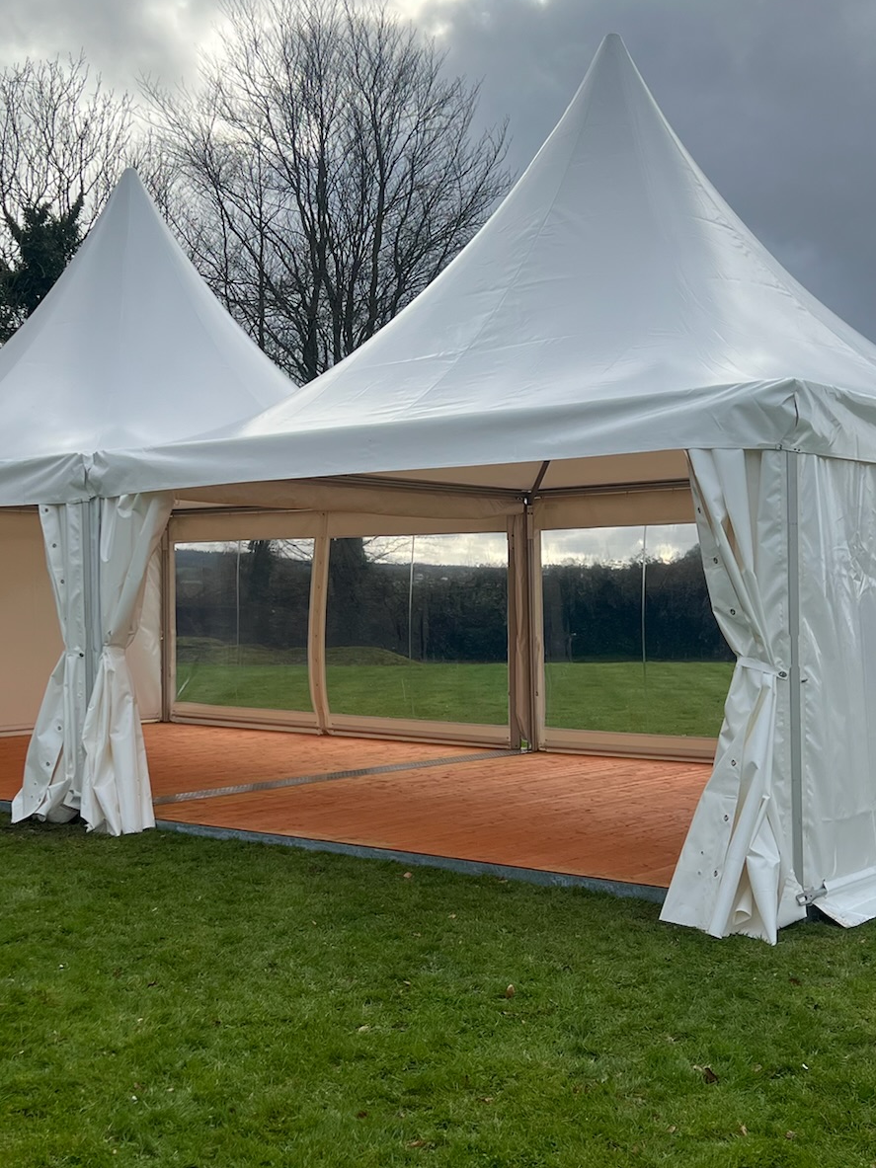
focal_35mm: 45
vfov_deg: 42.1
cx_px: 411
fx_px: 1519
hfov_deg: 32.2
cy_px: 603
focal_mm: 5.7
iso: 50
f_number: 1.5
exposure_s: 1/4274
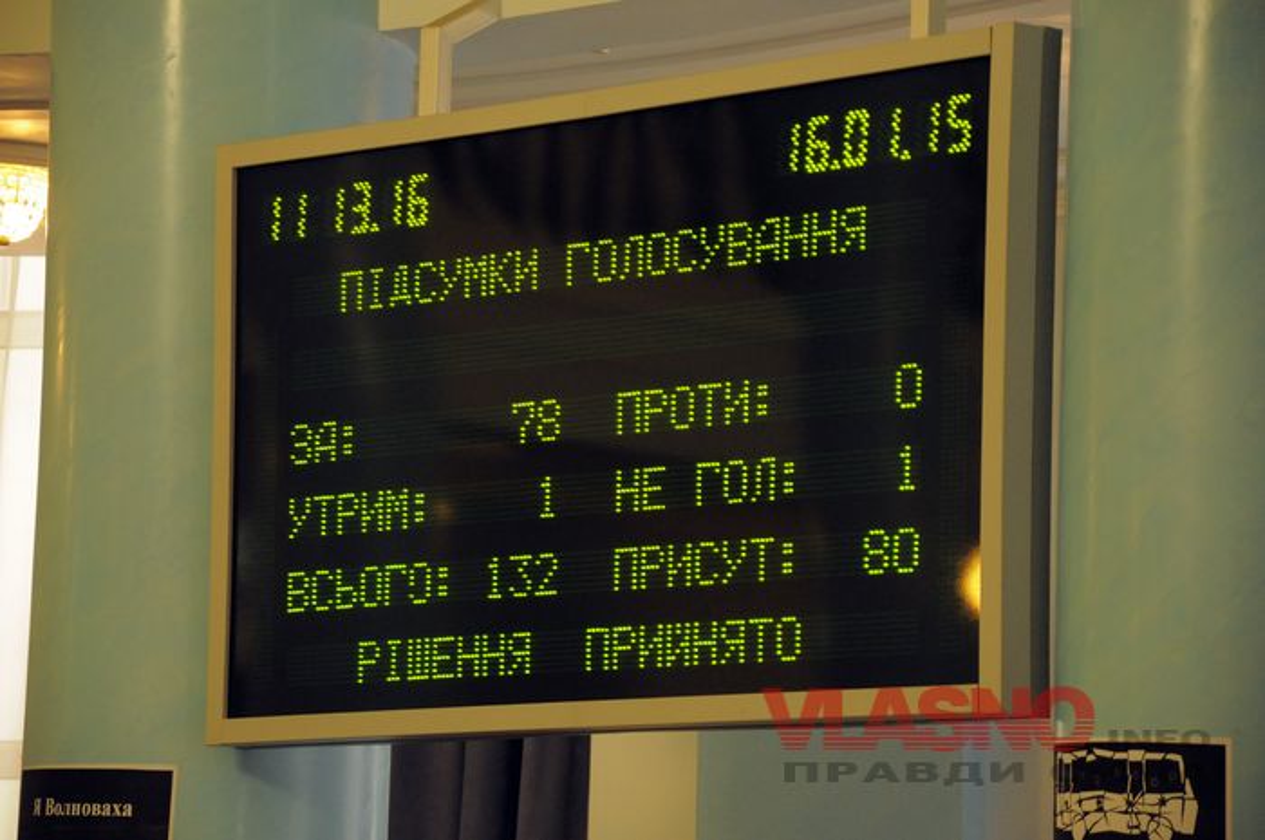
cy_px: 420
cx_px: 632
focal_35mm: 158
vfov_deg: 8.7
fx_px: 5528
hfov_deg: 13.1
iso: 1800
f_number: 5.6
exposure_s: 1/30
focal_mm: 105
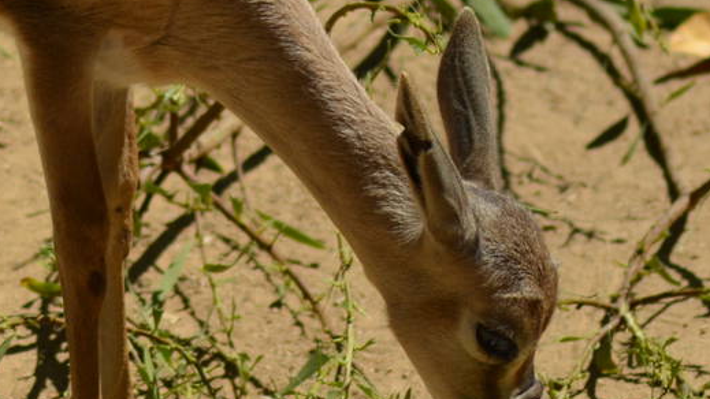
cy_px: 179
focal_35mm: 822
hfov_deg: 2.6
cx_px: 212
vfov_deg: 1.5
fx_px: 15476
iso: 320
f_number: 5.6
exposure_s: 1/2000
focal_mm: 170
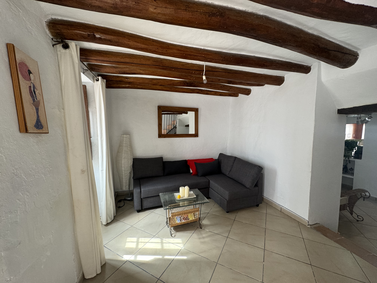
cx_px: 188
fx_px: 152
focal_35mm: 14
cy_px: 142
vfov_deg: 85.7
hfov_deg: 102.1
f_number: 2.2
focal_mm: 2.22
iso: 200
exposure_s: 1/100
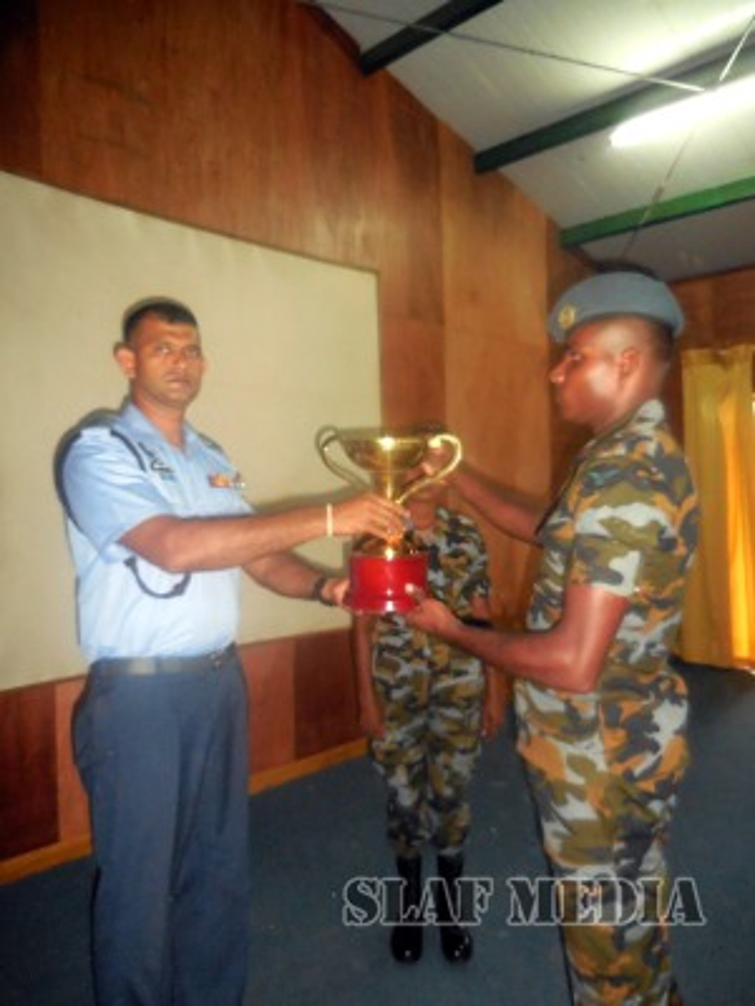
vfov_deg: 69.4
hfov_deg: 54.9
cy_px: 503
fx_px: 727
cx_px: 378
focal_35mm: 25
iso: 720
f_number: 3.3
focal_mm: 4.5
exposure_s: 1/25
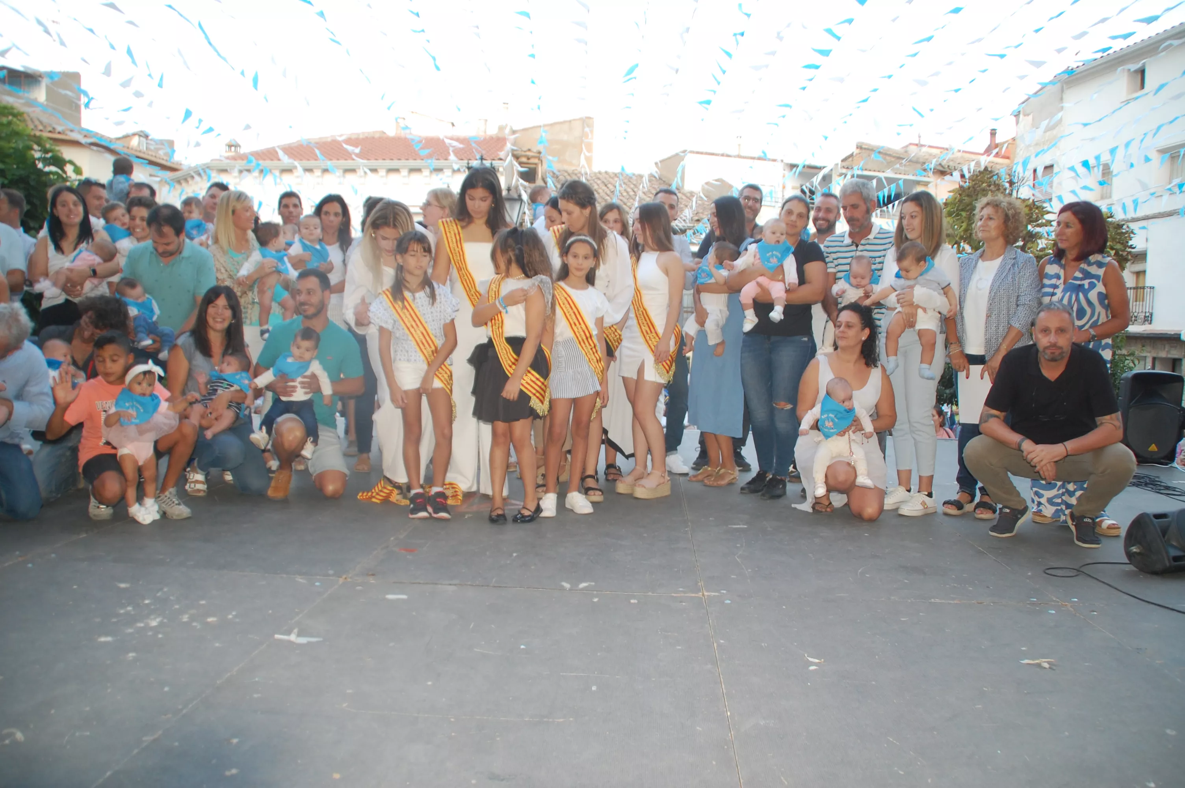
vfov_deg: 47.8
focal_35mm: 27
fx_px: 888
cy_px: 394
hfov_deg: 67.4
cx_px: 592
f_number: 3.5
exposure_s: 1/60
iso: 400
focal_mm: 18
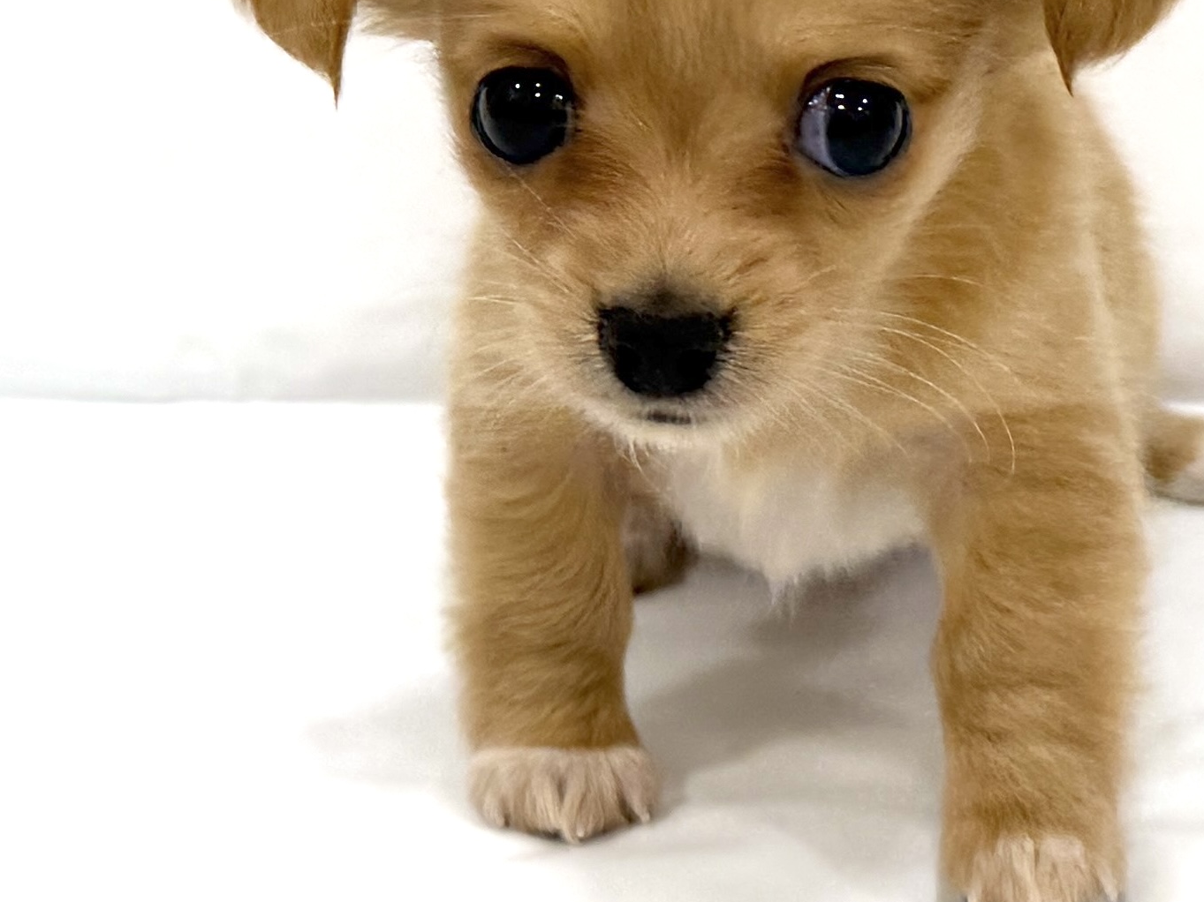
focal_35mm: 34
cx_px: 719
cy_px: 312
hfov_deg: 53.6
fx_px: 1182
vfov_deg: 41.3
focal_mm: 6.76
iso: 64
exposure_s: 1/163
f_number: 1.78
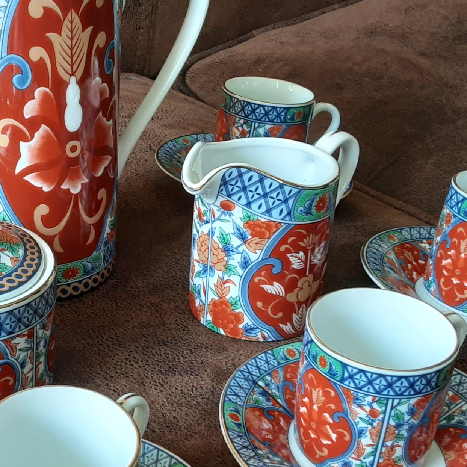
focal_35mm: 65
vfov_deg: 26.5
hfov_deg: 25.7
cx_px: 54
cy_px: 268
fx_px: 992
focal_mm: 2.9
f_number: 1.9
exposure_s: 1/50
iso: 50
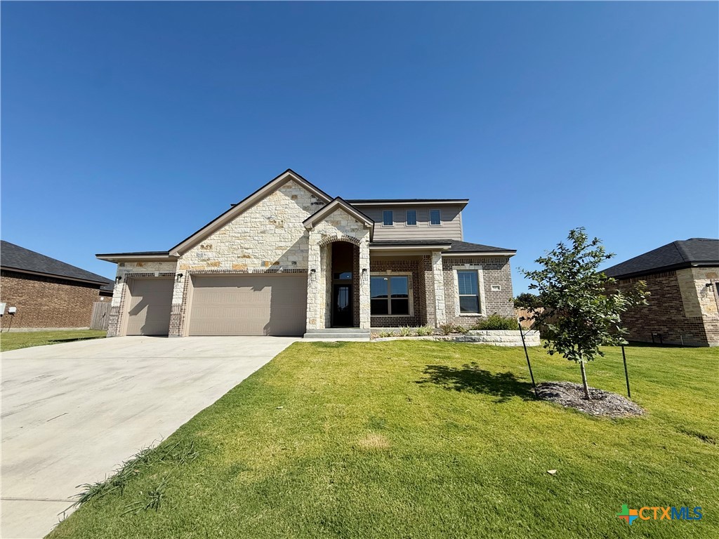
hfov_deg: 102.1
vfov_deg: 85.7
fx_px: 291
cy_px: 270
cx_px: 360
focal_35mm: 14
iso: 50
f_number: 2.2
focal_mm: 2.22
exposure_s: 1/2976
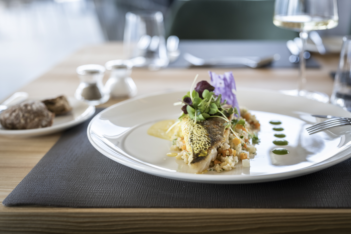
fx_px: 487
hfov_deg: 39.6
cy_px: 117
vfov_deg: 27.0
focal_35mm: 50
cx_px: 176
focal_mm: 50
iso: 640
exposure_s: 1/200
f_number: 3.5
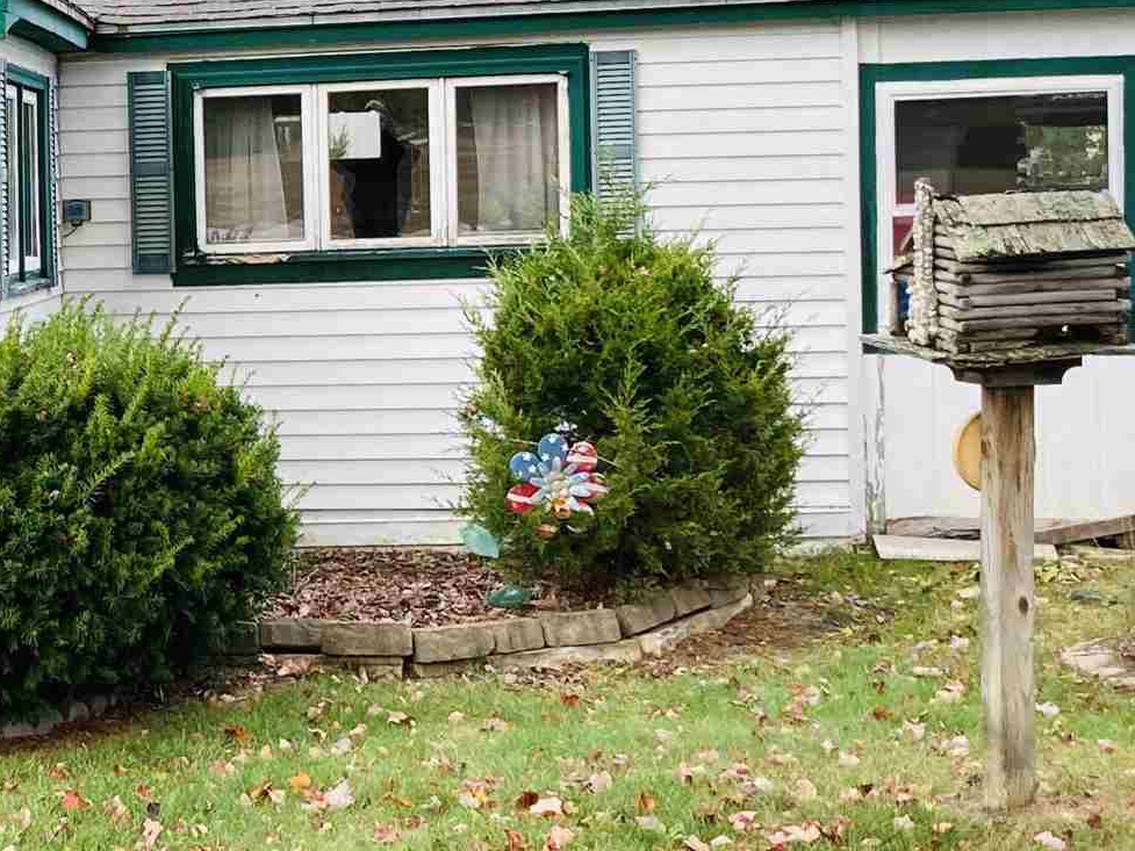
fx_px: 2886
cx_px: -239
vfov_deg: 16.8
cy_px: 294
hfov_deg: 20.7
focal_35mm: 88
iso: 32
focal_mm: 3.99
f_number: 1.8
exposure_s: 1/121
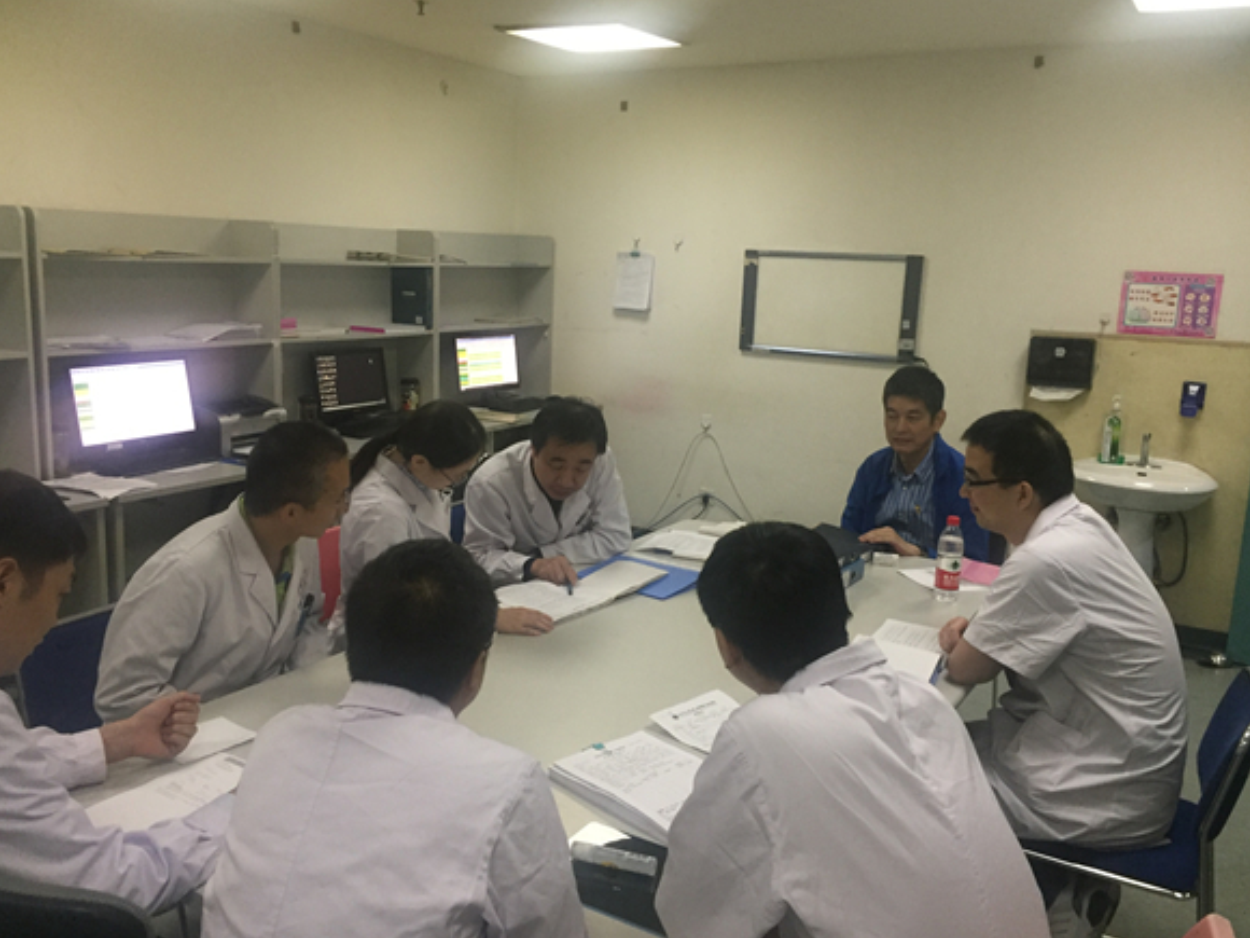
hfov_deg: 60.0
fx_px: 1083
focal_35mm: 30
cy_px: 464
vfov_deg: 46.8
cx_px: 612
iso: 250
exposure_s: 1/33
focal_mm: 4.15
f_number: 2.2
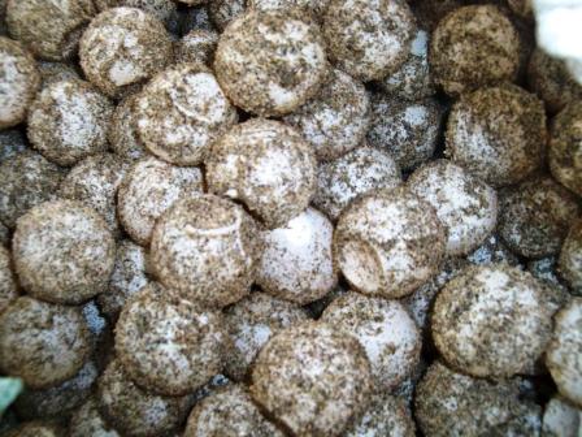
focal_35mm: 35
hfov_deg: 52.6
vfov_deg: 40.7
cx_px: 291
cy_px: 218
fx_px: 588
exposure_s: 1/30
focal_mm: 6.2
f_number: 3.5
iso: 200
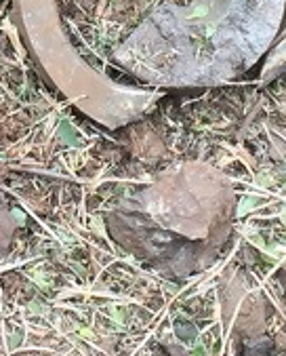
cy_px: -257
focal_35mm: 167
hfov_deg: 9.2
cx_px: -29
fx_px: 1761
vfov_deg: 10.9
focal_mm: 4.15
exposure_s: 1/230
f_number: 2.2
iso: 32
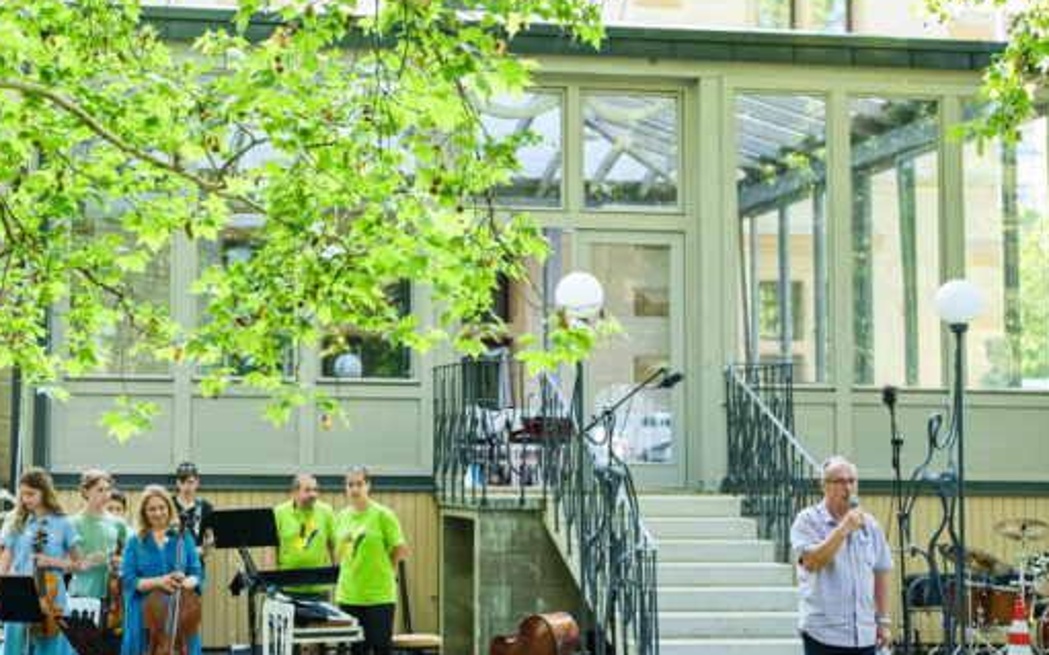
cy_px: 321
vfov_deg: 19.4
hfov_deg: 30.4
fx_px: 1915
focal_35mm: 67
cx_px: 333
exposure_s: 1/1250
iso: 2000
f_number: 2.8
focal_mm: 42
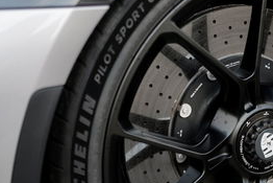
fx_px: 622
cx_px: 180
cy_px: 101
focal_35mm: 82
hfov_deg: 24.6
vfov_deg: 16.7
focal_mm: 28
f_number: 1.7
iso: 125
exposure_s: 1/50
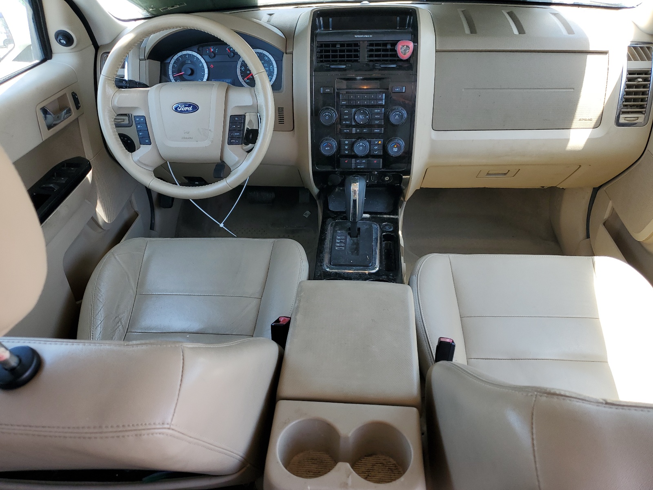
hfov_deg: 67.3
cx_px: 326
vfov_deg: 53.1
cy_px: 245
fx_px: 490
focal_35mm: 26
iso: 50
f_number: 1.5
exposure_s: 1/161
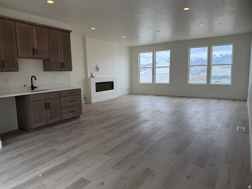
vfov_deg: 56.8
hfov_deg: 71.6
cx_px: 126
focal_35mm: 24
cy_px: 94
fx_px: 175
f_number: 1.78
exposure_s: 1/627
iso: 100
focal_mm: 6.76
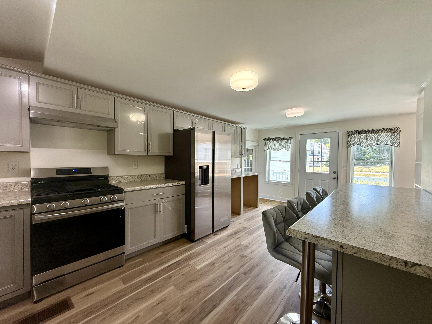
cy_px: 162
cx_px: 216
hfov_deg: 102.1
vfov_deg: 85.7
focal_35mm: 14
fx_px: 175
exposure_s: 1/120
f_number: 2.2
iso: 125
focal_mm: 2.22
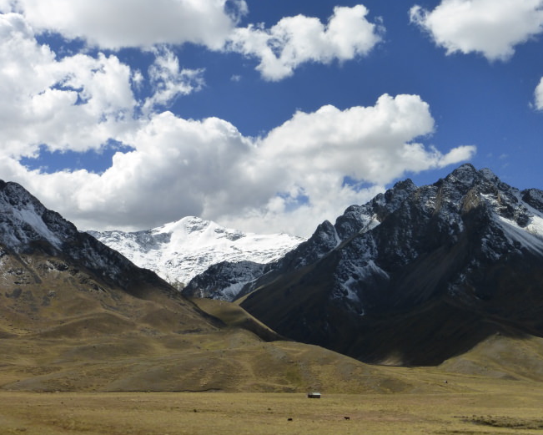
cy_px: 218
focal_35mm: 43
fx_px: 691
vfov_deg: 34.9
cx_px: 272
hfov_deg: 42.9
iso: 160
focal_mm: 7.4
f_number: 3.9
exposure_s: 1/2000
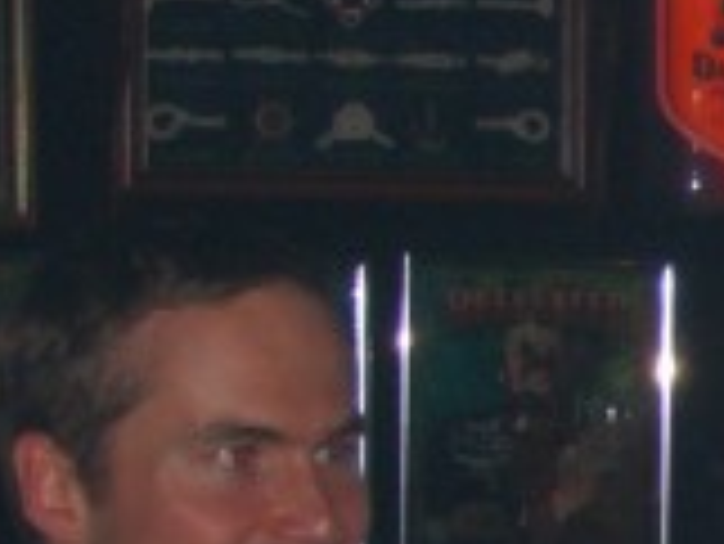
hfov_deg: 6.7
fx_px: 5923
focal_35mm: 283
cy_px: 760
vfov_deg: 5.2
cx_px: 1700
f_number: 3.6
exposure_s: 1/60
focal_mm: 11.8
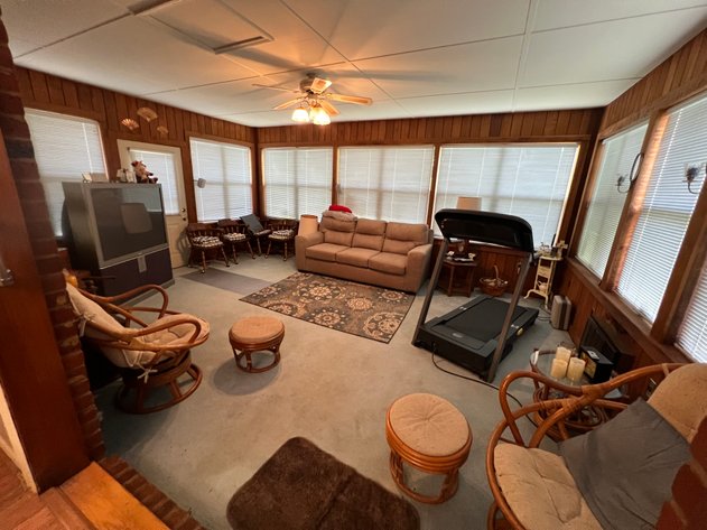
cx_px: 354
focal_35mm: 13
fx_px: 265
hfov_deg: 106.2
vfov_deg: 89.9
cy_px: 265
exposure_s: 1/60
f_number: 1.8
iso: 500
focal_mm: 1.57
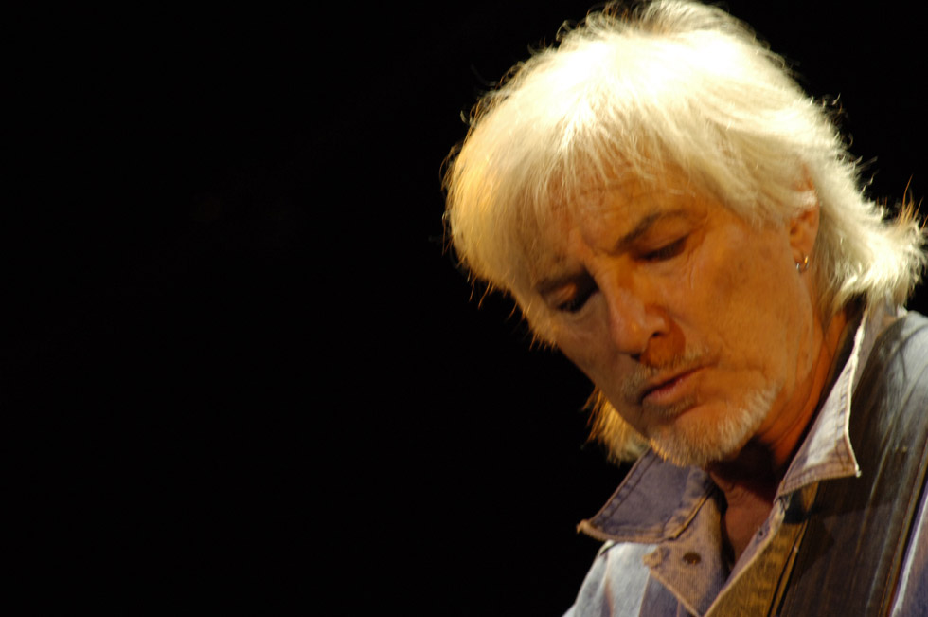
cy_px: 308
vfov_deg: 2.7
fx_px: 13131
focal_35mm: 510
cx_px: 464
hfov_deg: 4.0
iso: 640
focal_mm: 340
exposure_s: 1/80
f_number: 6.3
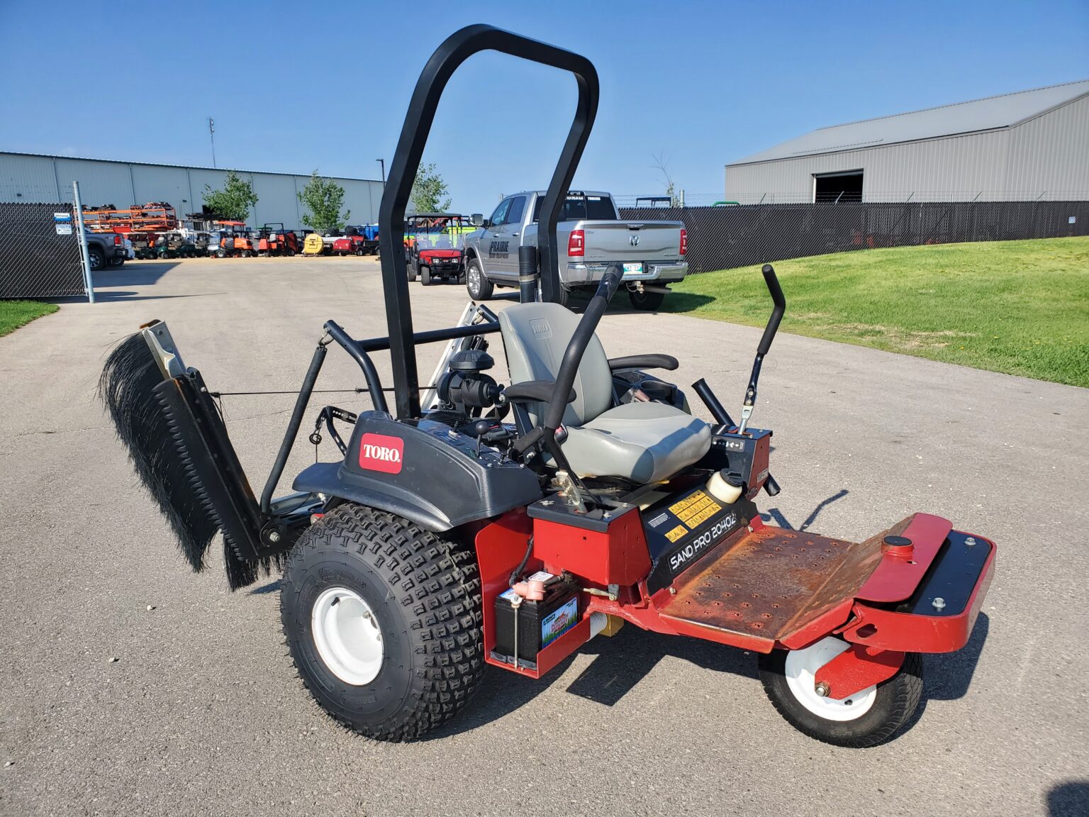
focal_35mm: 26
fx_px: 818
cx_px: 544
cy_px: 408
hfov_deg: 67.3
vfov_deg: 53.1
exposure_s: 1/1238
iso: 50
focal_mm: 4.3
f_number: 2.4
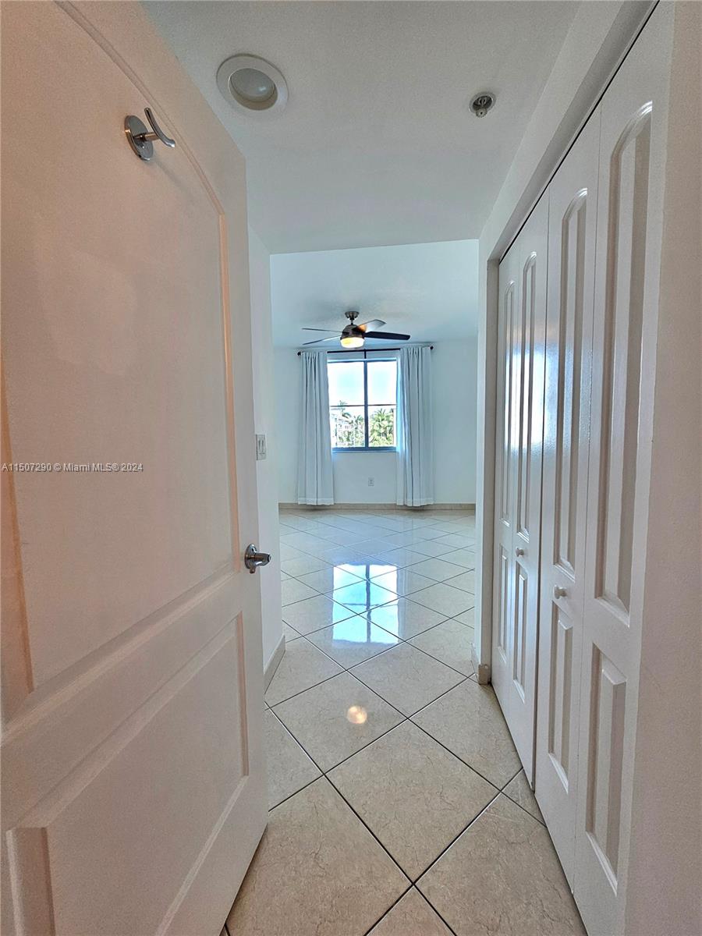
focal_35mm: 13
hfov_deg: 89.9
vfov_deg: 106.2
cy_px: 468
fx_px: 352
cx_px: 351
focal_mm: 2.2
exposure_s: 1/120
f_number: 2.2
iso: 64
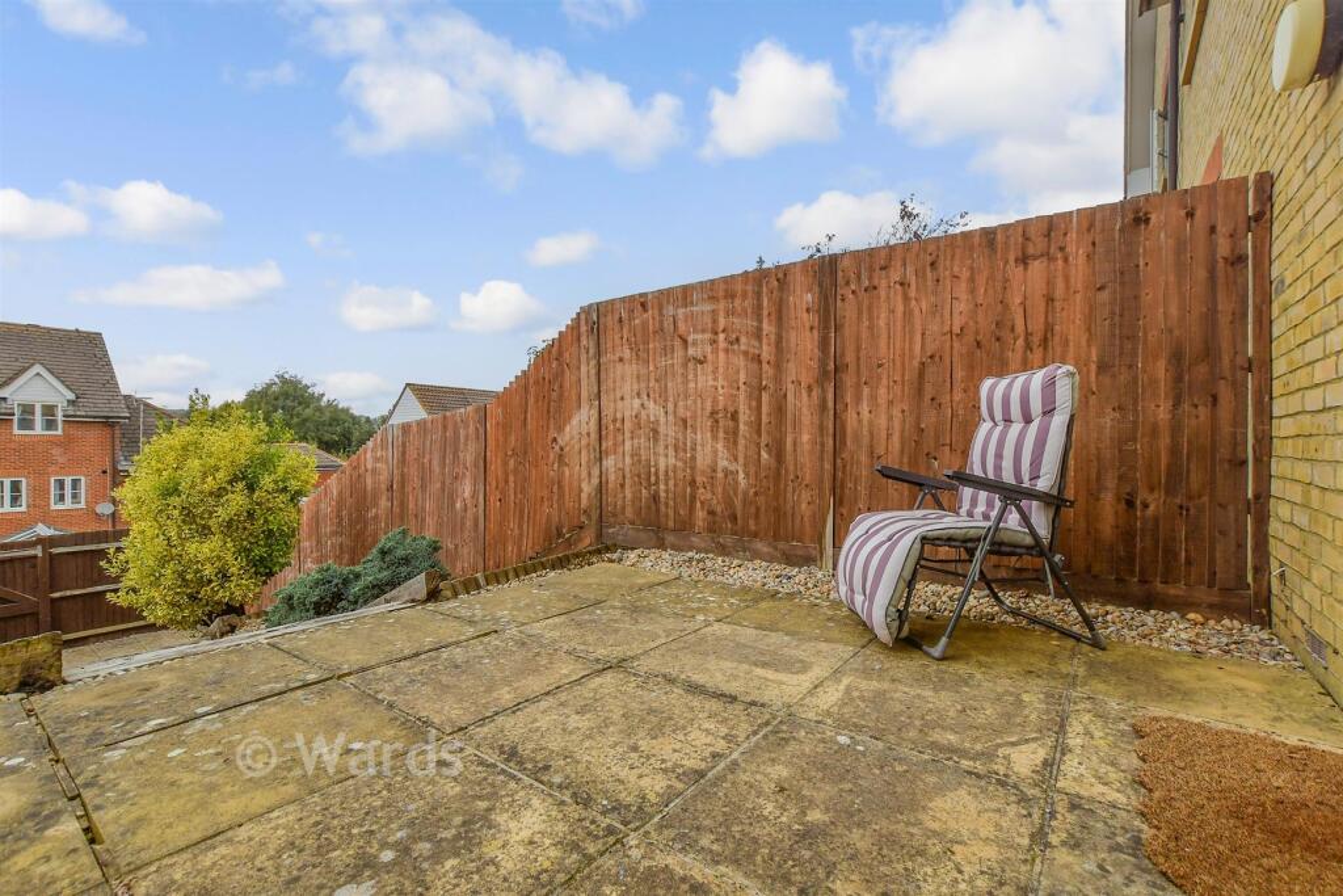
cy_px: 448
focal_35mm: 15
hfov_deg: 100.4
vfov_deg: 77.3
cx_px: 672
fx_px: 560
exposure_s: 1/400
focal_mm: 10
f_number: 8
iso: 250
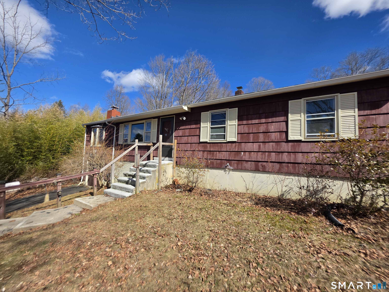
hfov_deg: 106.2
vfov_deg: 89.9
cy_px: 146
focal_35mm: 13
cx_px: 194
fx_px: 146
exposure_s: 1/1437
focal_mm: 2.2
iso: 32
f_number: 1.9
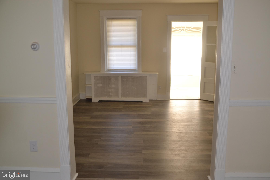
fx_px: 255
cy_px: 87
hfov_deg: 55.8
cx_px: 139
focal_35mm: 34
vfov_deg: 38.9
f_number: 4
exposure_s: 1/100
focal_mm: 22
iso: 400
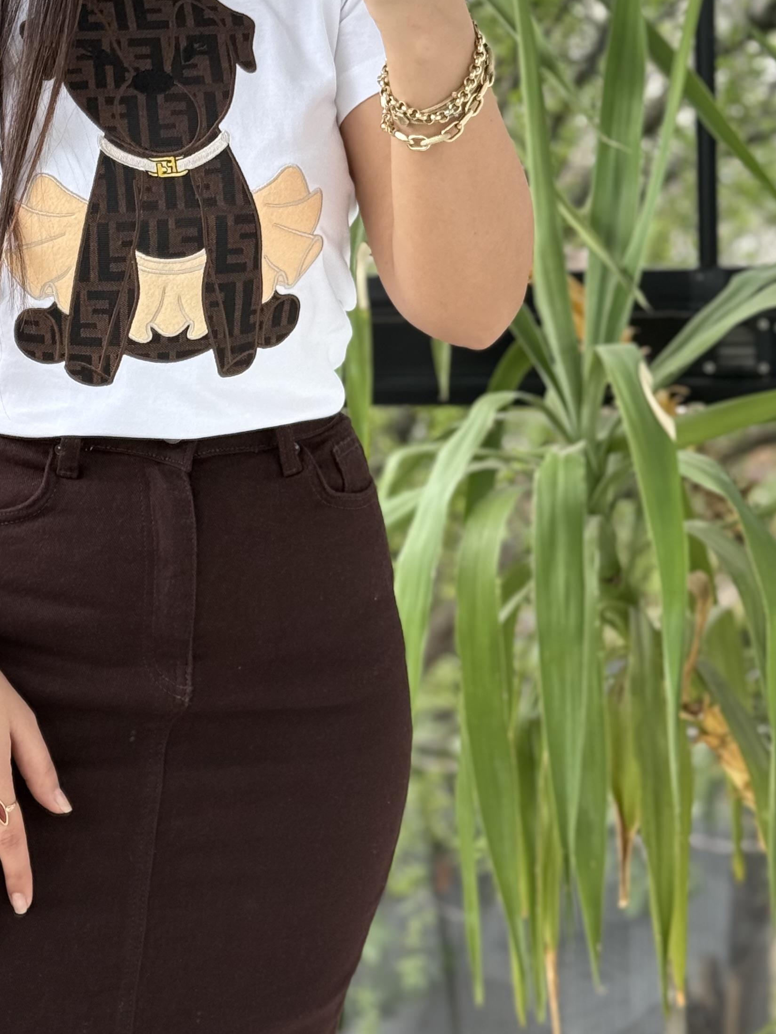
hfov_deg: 16.7
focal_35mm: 88
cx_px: 169
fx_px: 2631
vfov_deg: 22.1
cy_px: 305
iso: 100
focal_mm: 6.76
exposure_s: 1/331
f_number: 1.78
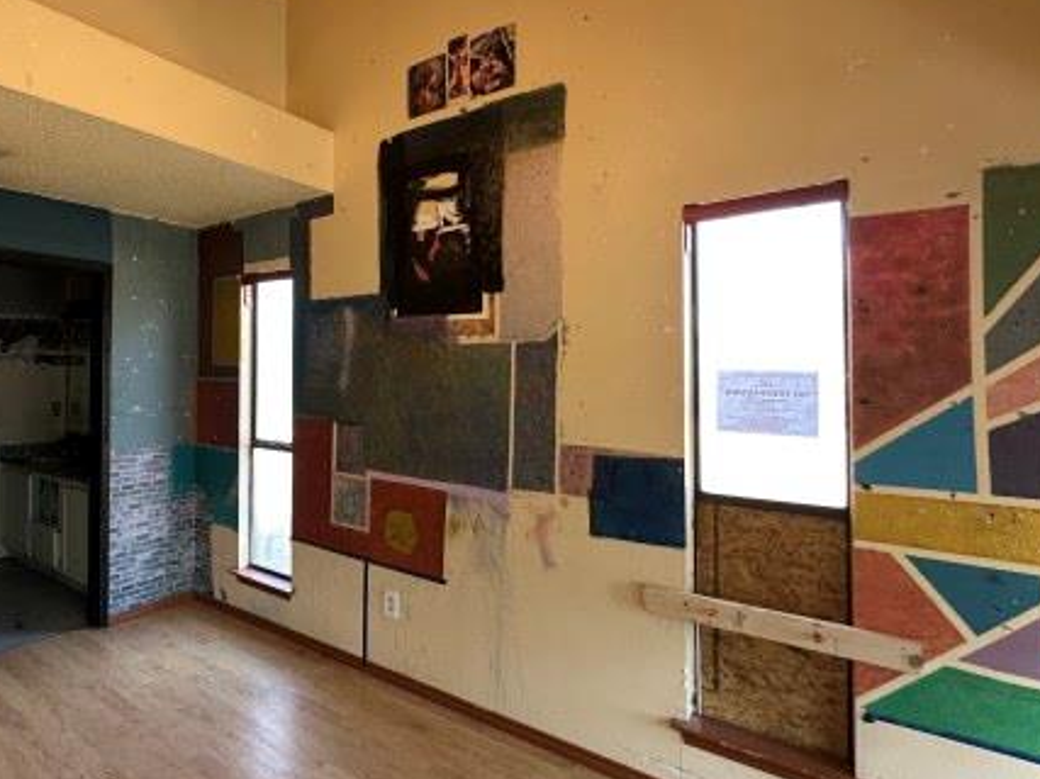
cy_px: 358
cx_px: 295
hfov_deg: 74.8
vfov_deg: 63.3
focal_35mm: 21
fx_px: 631
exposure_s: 1/99
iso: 200
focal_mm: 2.22
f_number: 2.2
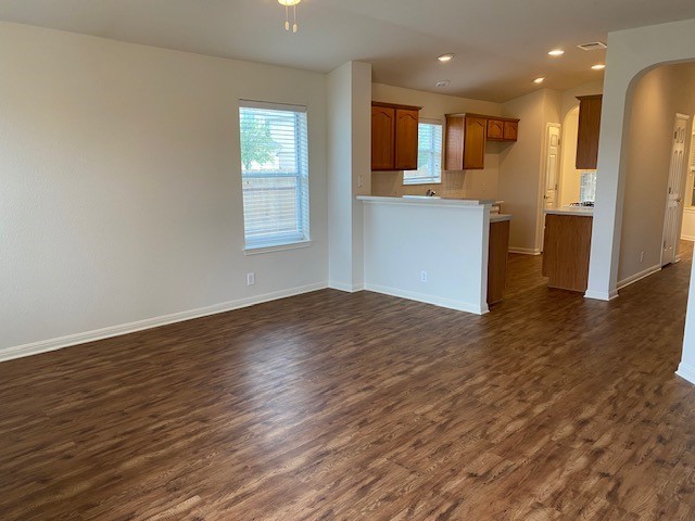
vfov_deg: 53.1
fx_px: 522
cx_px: 348
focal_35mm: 26
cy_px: 260
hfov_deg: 67.3
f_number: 1.8
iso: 100
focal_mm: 4.25
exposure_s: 1/60
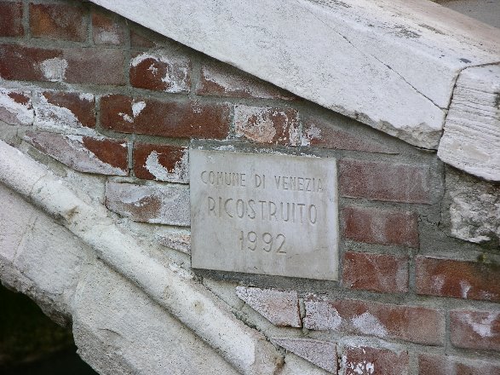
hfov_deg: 8.3
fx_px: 3466
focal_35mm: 240
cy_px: 188
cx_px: 250
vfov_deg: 6.2
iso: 50
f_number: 5.2
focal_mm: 61.5
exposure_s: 1/96.4
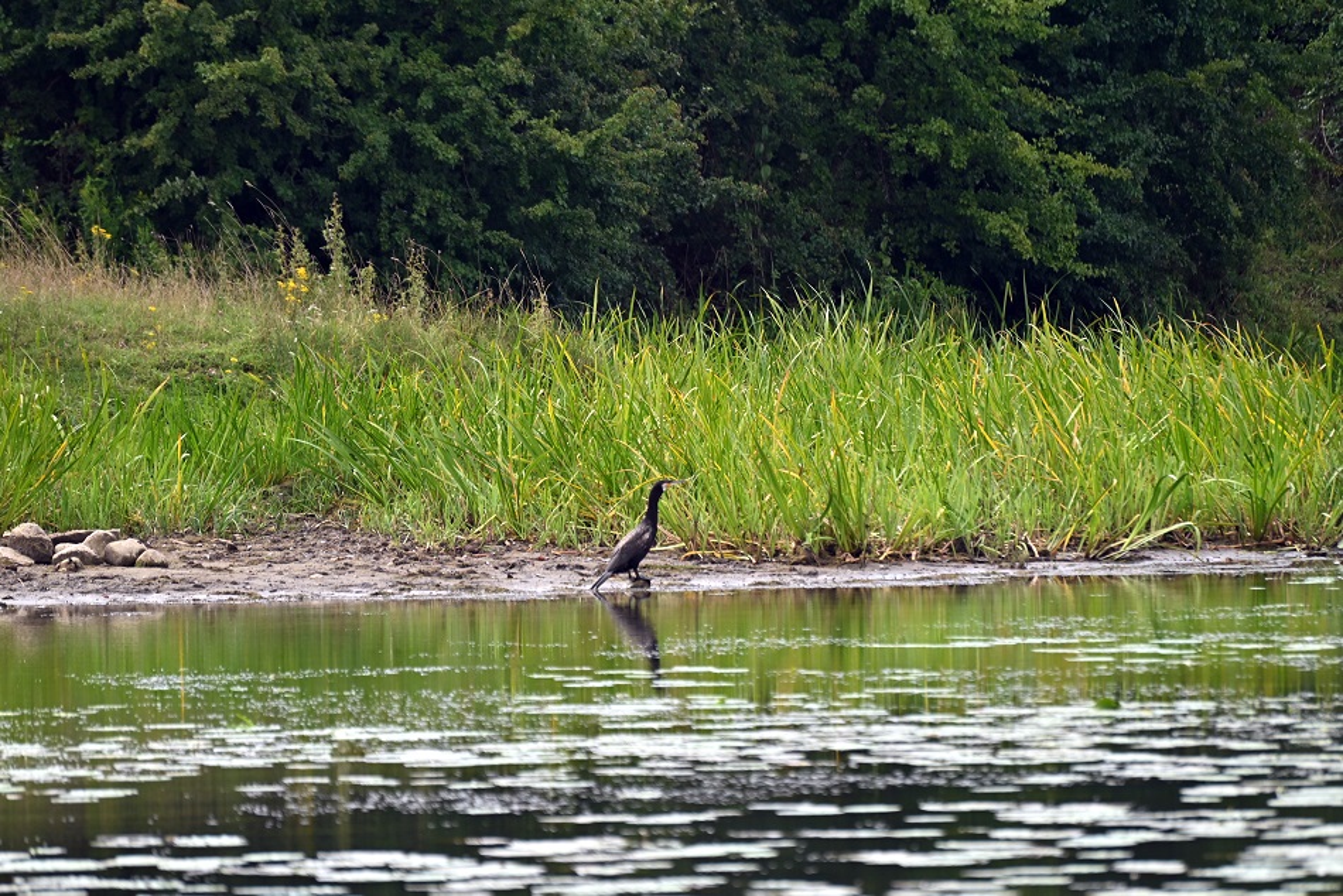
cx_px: 672
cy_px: 448
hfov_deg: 6.9
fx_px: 11194
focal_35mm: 300
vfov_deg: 4.6
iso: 200
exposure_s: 1/500
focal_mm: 300
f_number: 5.6
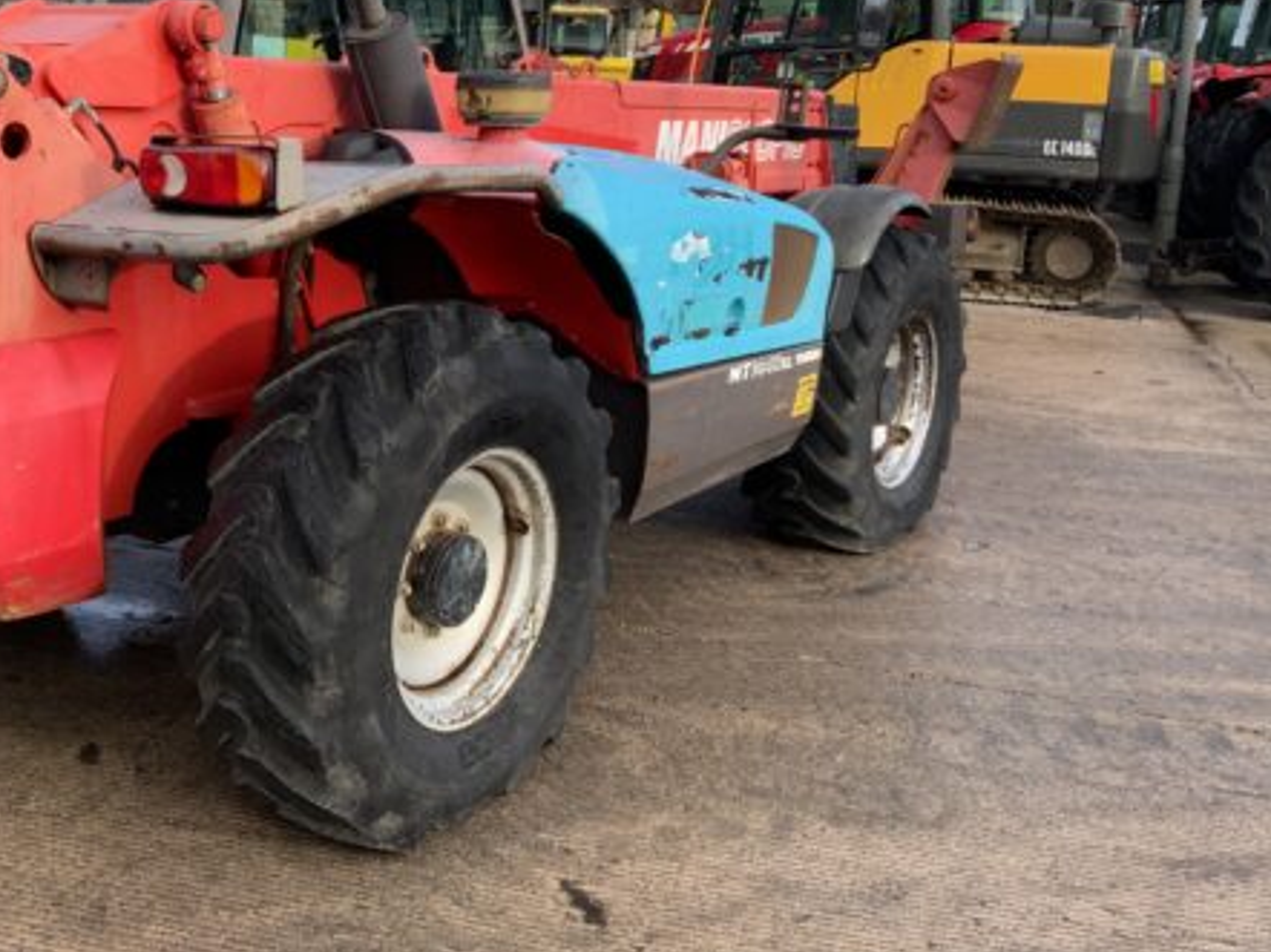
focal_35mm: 42
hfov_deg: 43.9
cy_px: 328
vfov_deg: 34.0
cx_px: 380
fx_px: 1541
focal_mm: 3
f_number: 1.8
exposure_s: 1/318
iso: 16
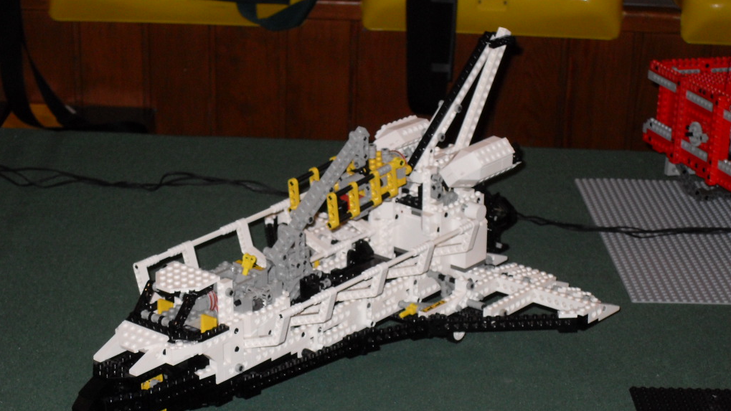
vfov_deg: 11.6
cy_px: 263
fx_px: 2016
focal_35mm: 104
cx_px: 366
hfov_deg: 20.6
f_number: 4.8
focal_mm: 15.3
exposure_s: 1/90
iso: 160
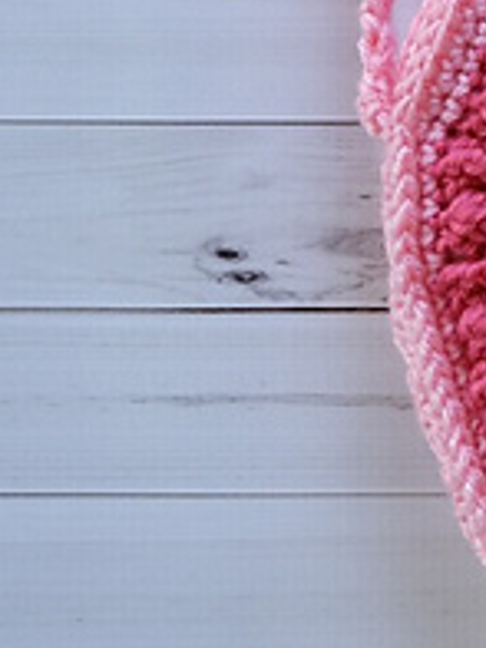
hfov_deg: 14.6
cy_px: -31
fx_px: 1760
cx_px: 727
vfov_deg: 20.1
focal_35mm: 94
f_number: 4
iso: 1000
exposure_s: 1/100
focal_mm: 20.2
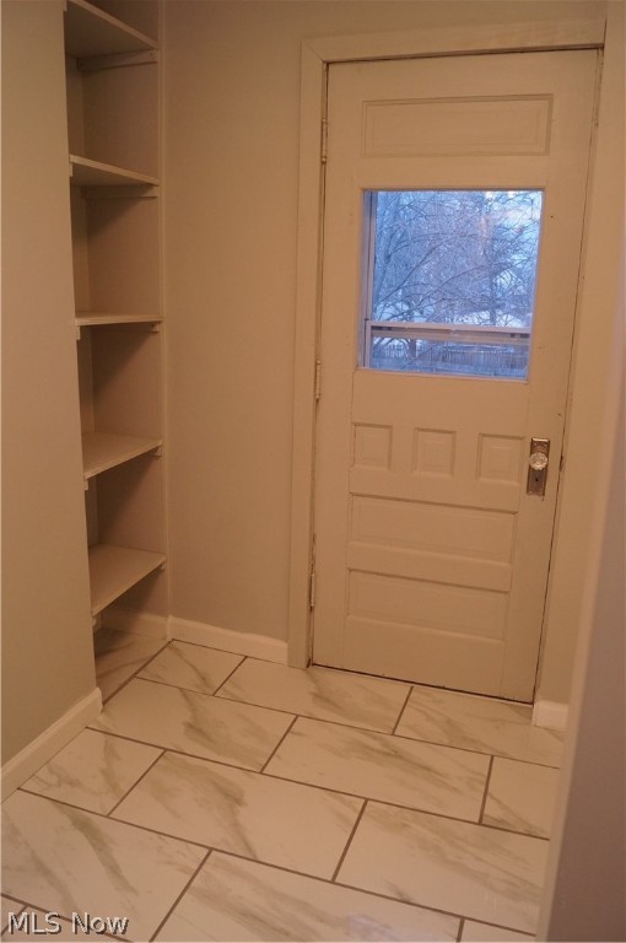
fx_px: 706
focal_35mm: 27
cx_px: 313
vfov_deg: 67.4
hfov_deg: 47.8
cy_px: 472
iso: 800
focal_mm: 18
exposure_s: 1/60
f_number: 4
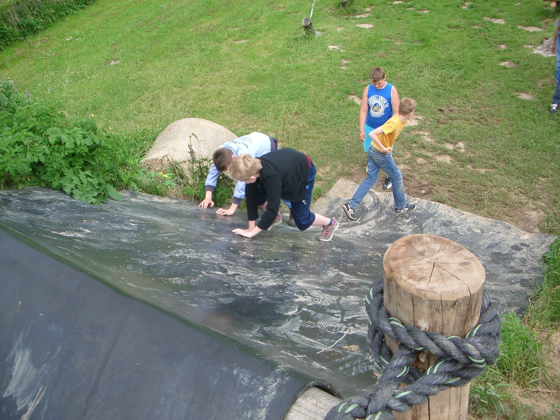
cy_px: 210
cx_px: 280
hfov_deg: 52.6
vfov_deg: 40.7
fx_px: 566
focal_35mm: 35
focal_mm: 5.8
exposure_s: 1/250
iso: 80
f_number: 2.6
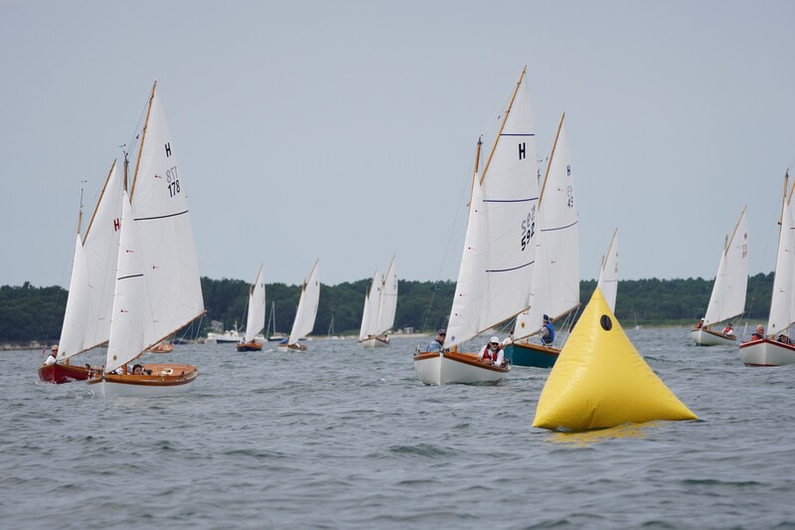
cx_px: 398
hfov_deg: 7.6
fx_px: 5961
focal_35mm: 270
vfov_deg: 5.1
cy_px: 265
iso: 160
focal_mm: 180
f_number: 5.6
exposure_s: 1/1250
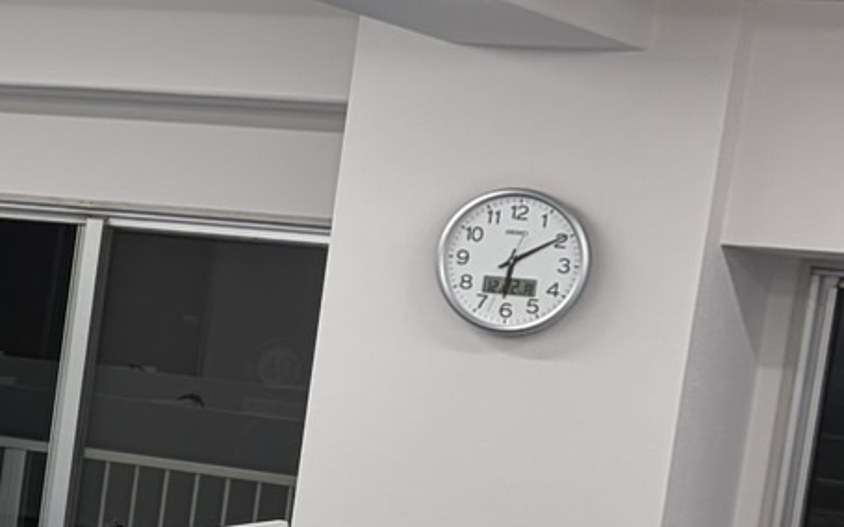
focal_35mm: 124
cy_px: 499
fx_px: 2851
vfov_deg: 10.5
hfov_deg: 14.6
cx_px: -722
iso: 50
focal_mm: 5.96
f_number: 1.6
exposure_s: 1/177
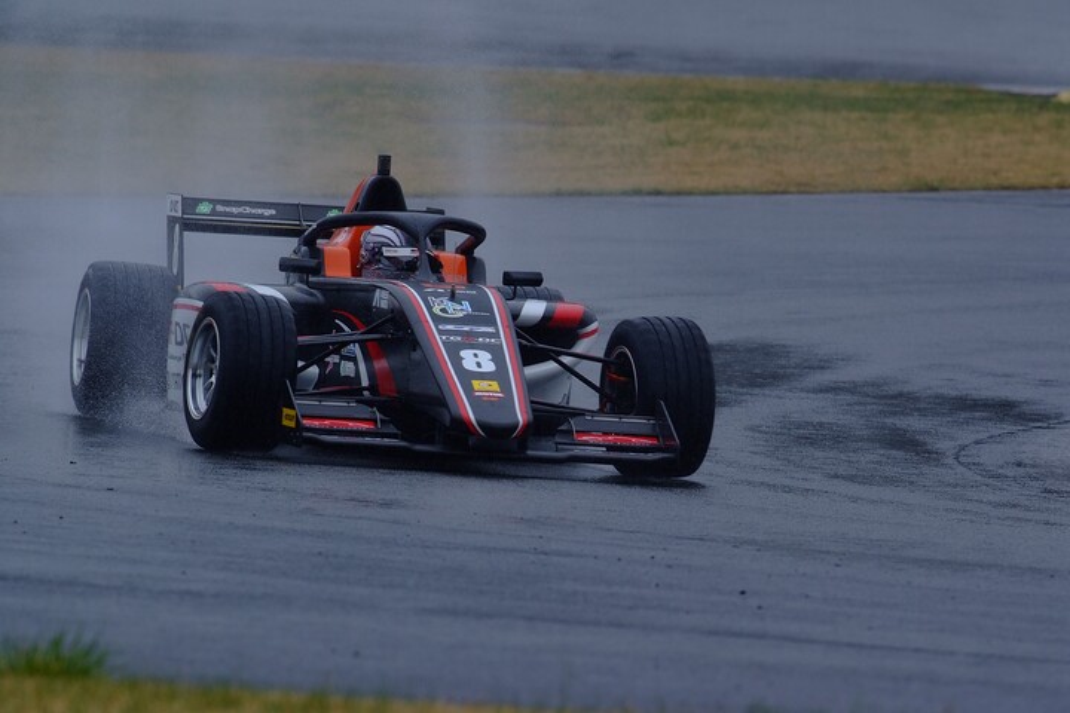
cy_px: 356
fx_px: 13374
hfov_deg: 4.6
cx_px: 535
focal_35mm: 450
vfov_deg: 3.1
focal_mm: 300
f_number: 5.6
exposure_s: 1/500
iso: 200
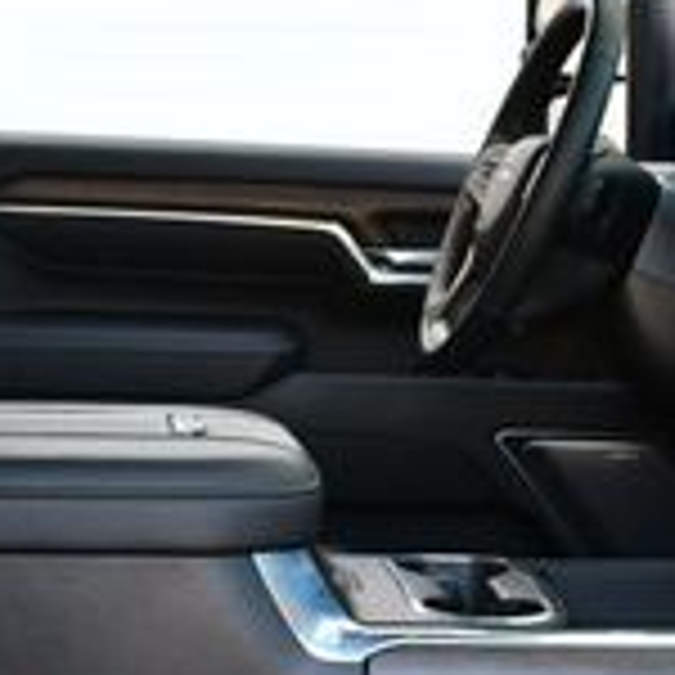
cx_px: 567
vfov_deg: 13.1
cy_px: 693
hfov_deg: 13.2
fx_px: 2890
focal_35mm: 131
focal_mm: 18
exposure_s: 1/250
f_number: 3.5
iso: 450
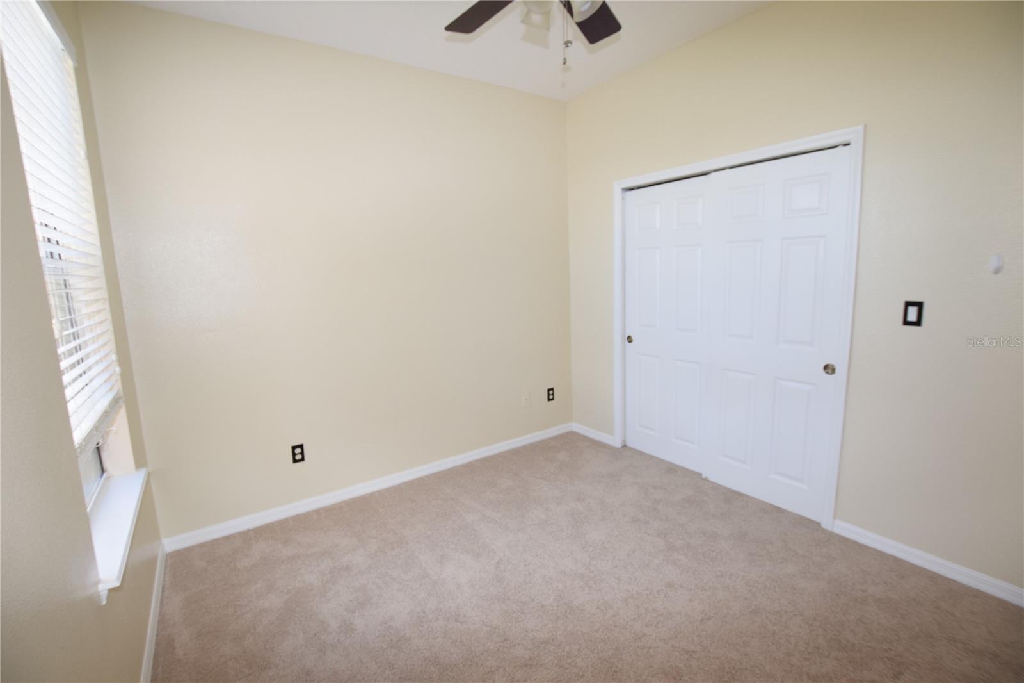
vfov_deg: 77.3
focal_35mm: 15
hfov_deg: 100.4
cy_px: 342
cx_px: 512
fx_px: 427
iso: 800
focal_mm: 10
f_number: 5
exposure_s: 1/100
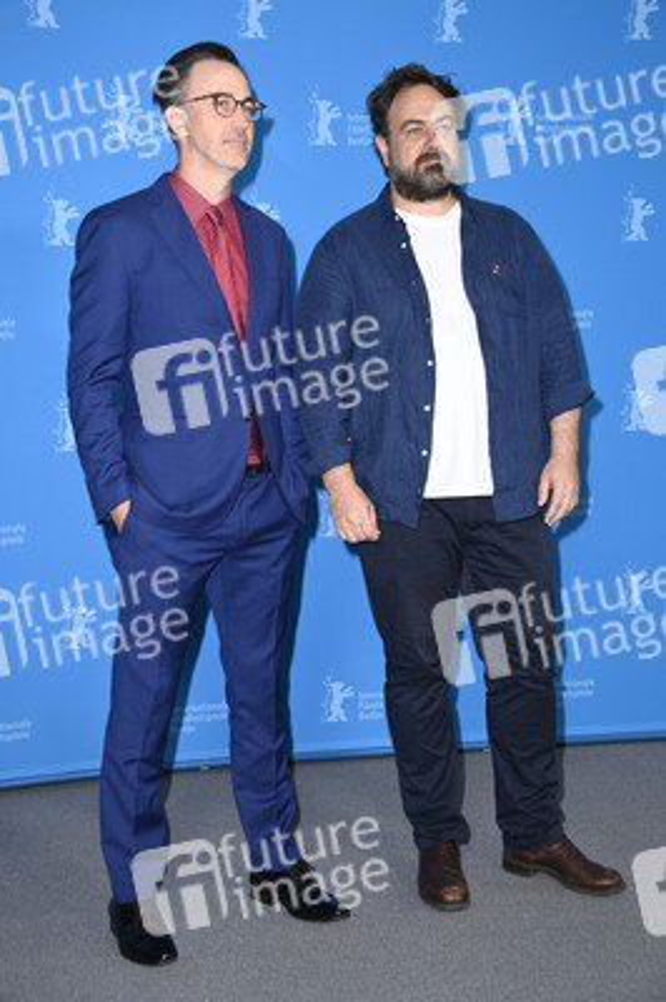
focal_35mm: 50
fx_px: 1390
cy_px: 501
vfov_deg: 39.6
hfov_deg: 26.9
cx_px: 333
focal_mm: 50
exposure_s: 1/250
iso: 1000
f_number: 5.6
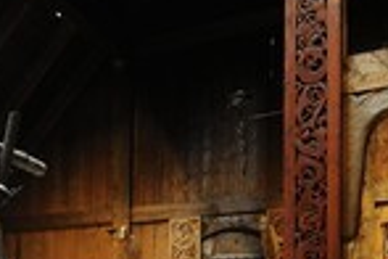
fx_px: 463
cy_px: 288
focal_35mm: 43
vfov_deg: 28.2
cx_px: -55
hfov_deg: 36.9
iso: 400
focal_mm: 15
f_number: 5.6
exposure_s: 6
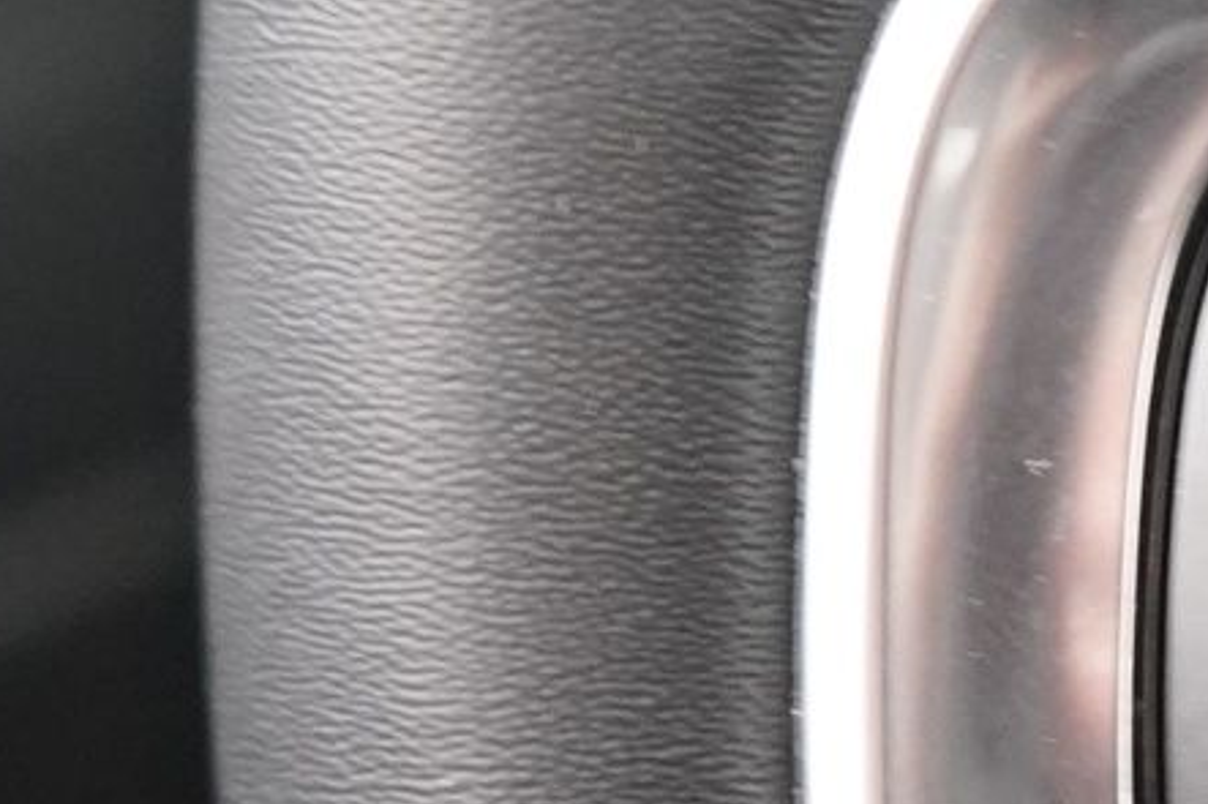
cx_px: 2282
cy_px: 568
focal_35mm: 158
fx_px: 5300
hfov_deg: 11.8
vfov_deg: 8.7
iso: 5000
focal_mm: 28
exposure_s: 1/30
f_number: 3.5
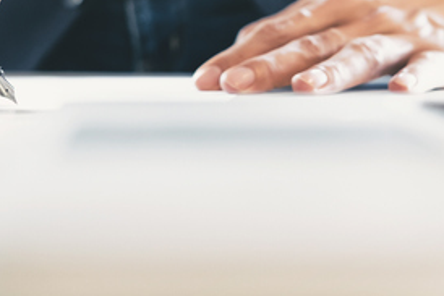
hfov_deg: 14.6
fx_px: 1728
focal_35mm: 140
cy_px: -22
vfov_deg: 9.7
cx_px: 258
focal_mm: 35
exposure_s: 1/30
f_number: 2.8
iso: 400
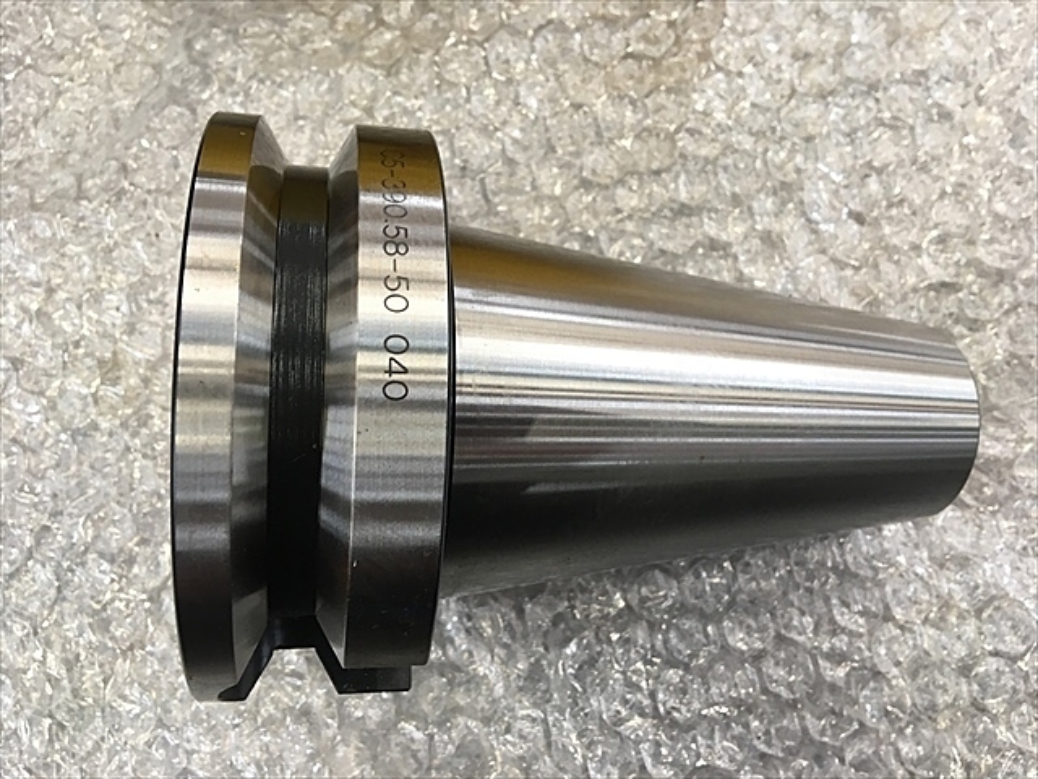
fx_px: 870
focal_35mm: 29
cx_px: 519
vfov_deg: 48.2
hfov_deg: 61.7
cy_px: 390
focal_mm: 4.15
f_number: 2.2
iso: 64
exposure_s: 1/30
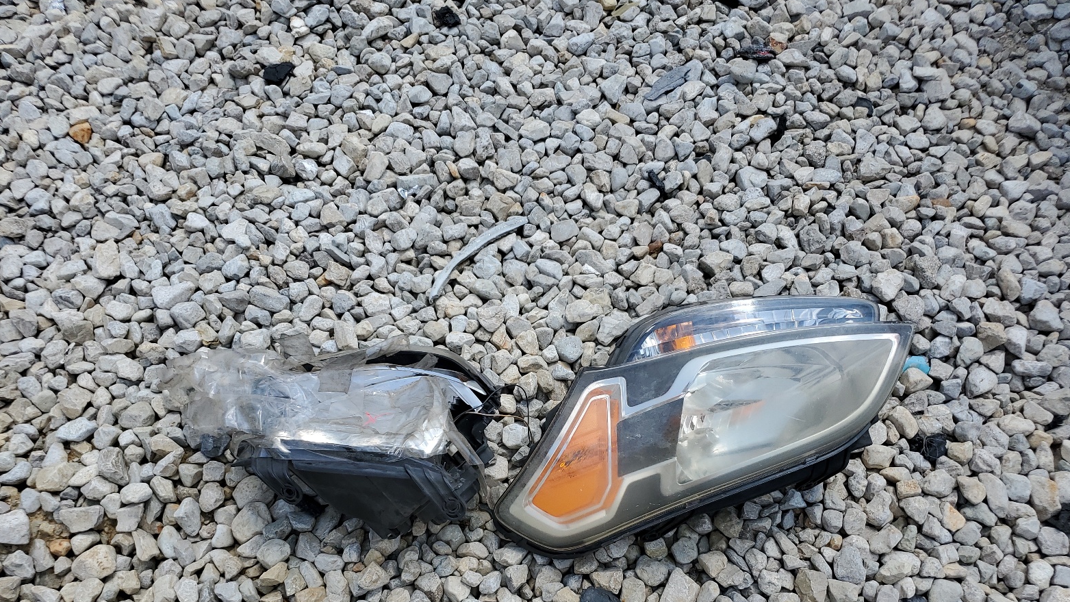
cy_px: 403
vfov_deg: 39.7
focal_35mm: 29
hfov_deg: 66.1
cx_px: 528
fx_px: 823
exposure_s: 1/2500
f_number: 1.5
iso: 50
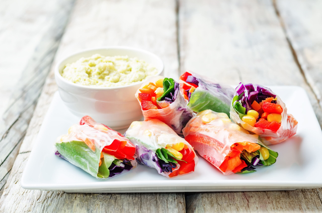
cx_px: 161
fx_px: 669
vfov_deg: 18.1
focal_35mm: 75
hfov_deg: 27.0
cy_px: 106
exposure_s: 1/20
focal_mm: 50
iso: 100
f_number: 5
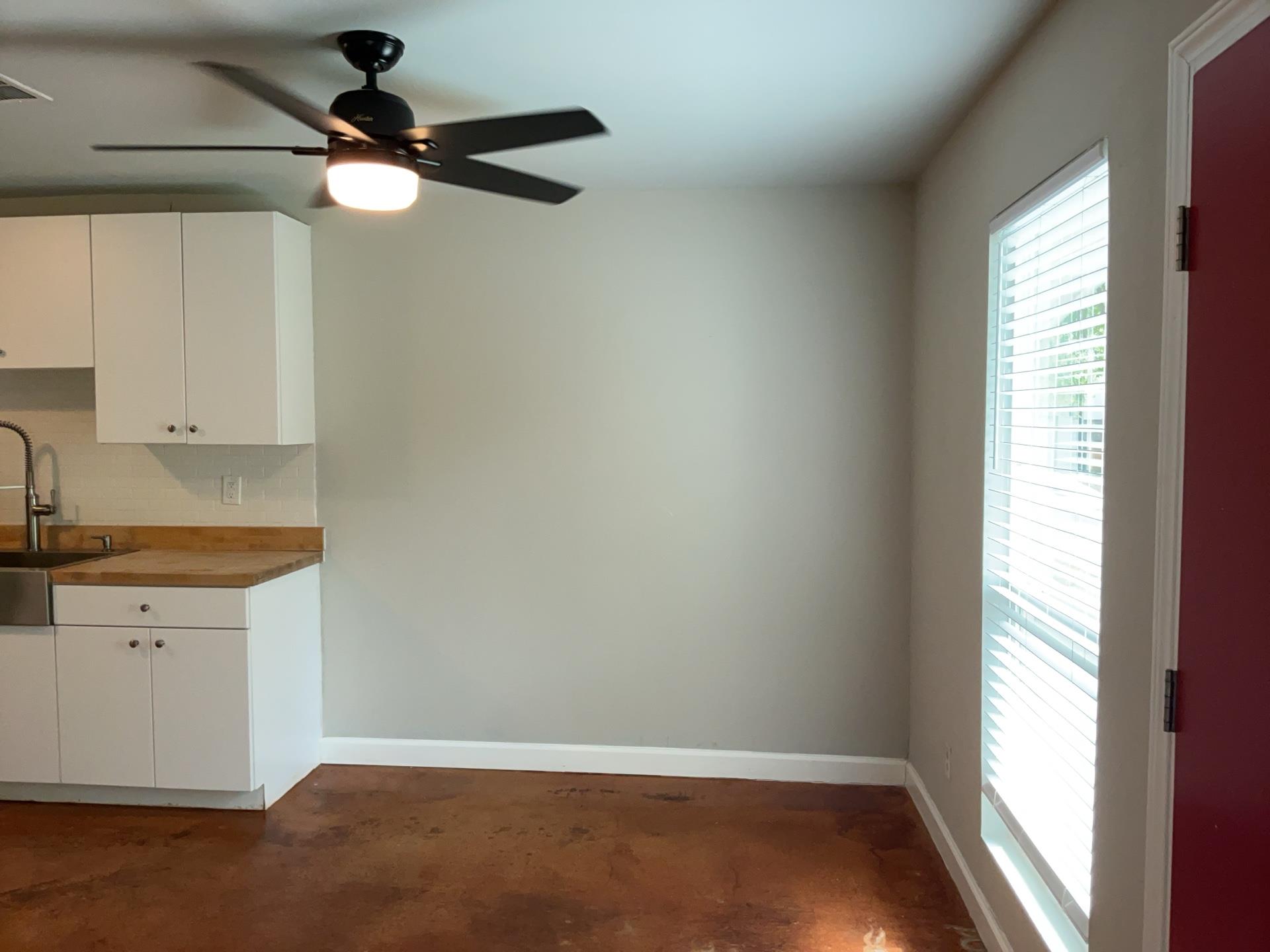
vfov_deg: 51.4
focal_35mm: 27
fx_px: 991
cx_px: 635
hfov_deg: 65.3
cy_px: 476
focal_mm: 3
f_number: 1.8
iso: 64
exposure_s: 1/60
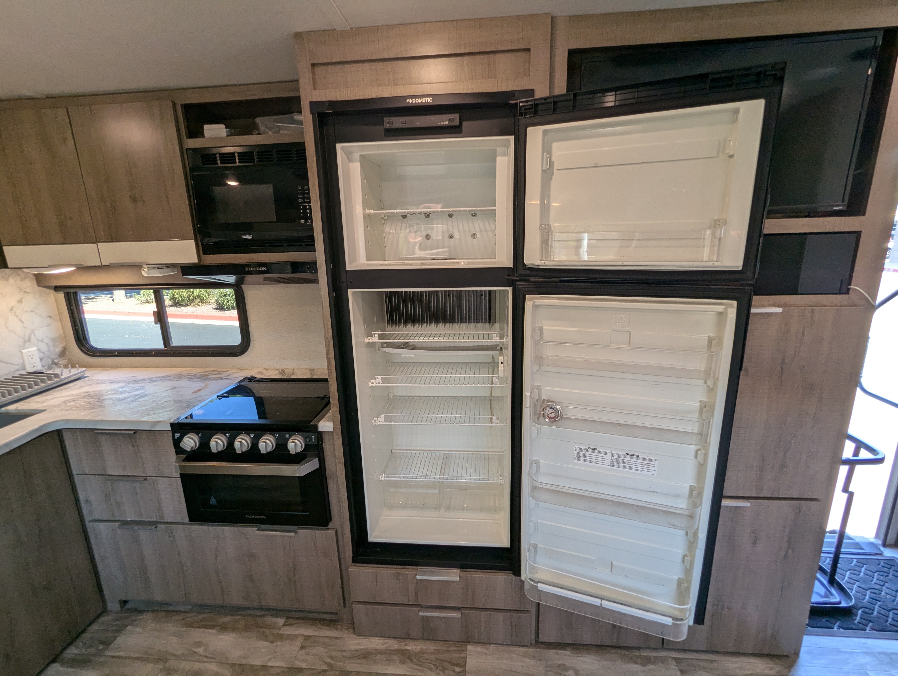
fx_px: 416
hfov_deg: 94.4
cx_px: 449
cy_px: 338
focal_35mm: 16
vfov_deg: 78.2
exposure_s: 1/61.5
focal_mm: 2.35
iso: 64
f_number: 2.2
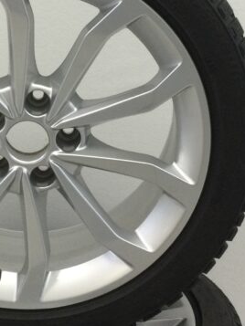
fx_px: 839
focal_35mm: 89
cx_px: 59
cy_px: 88
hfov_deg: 16.5
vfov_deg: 21.8
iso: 100
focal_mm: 3.3
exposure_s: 1/33
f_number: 2.4
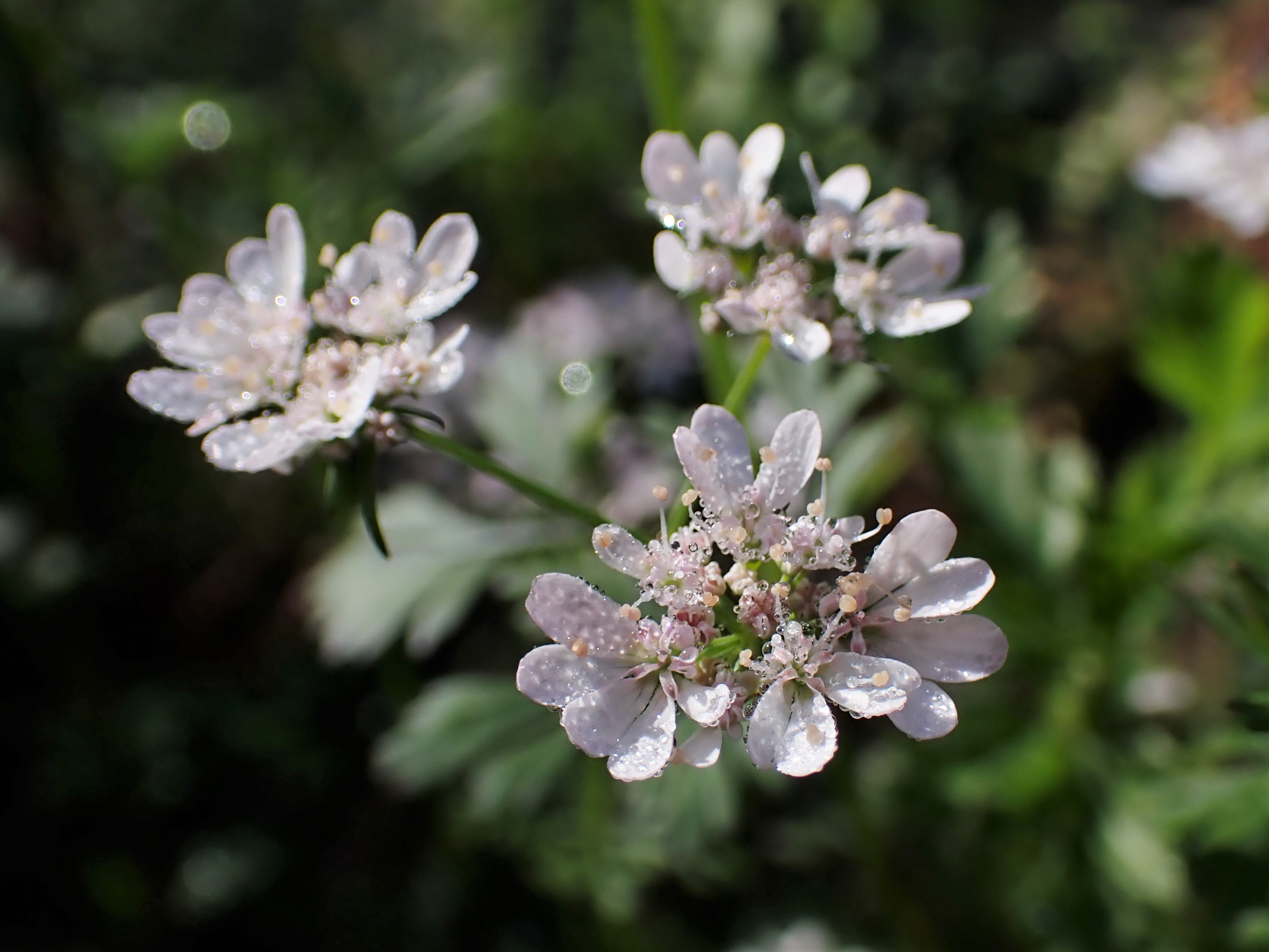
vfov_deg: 32.9
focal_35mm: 44
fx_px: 1613
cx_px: 634
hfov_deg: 42.9
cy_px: 476
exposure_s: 1/800
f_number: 4
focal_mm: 7.84
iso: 100
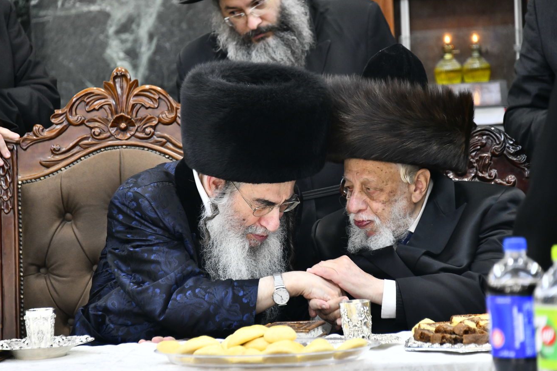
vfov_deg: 6.2
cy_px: 188
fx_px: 3435
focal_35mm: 222
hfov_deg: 9.3
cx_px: 276
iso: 1600
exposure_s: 1/160
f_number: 5.6
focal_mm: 210
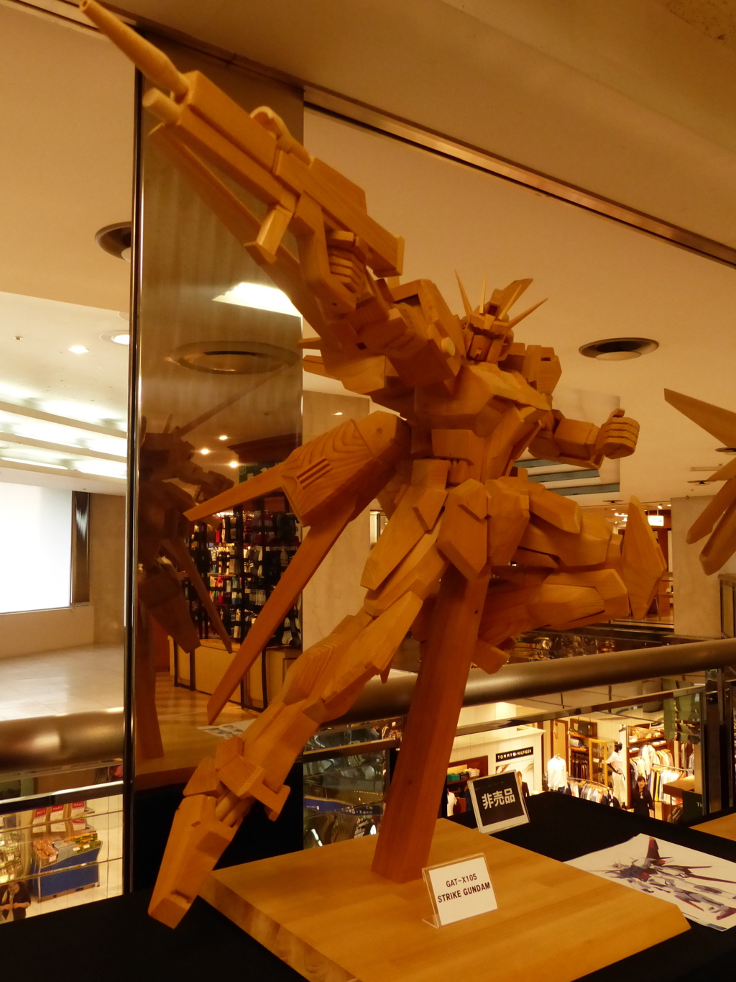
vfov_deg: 61.7
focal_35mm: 29
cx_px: 368
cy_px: 491
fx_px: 822
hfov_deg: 48.2
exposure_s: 1/30
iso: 500
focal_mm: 5.3
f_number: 2.8
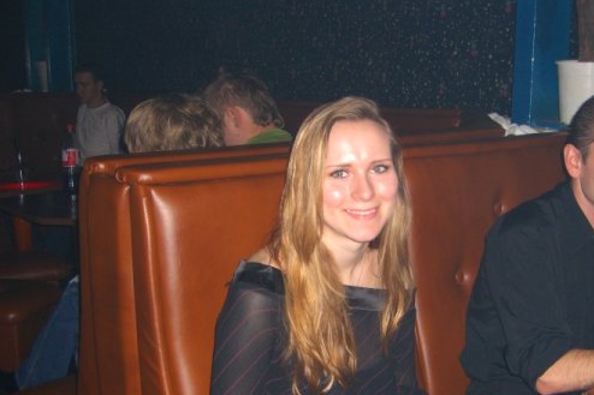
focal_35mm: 48
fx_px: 792
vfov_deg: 27.9
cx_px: 350
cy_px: 263
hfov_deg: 41.0
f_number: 2.8
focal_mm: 7.9
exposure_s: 1/60
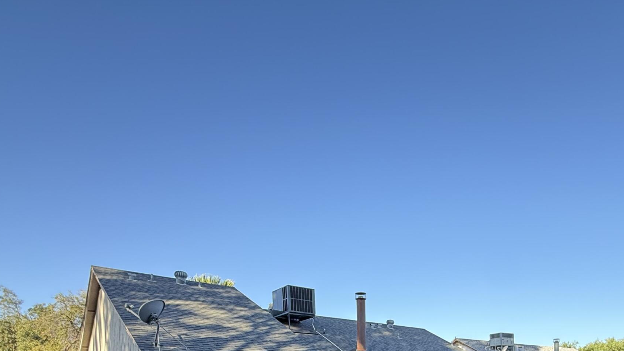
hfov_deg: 68.1
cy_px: 407
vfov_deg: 35.2
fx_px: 447
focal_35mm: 27
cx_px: 412
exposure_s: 1/308
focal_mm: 2.22
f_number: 2.2
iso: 64
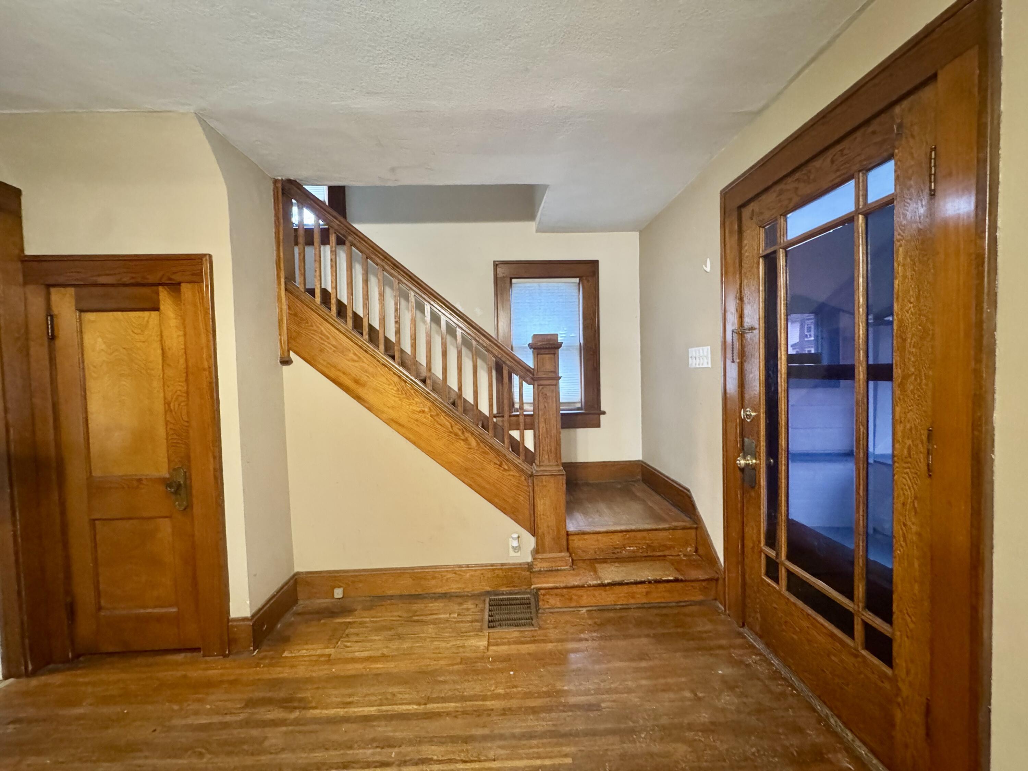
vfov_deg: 85.7
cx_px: 514
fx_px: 416
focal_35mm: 14
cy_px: 386
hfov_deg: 102.1
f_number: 2.2
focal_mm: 2.22
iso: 1250
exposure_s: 1/60
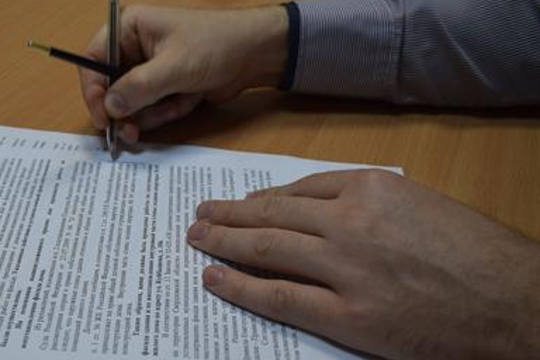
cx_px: 122
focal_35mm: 45
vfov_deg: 29.9
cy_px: 167
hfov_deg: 42.0
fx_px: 675
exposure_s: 1/60
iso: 400
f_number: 4
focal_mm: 18
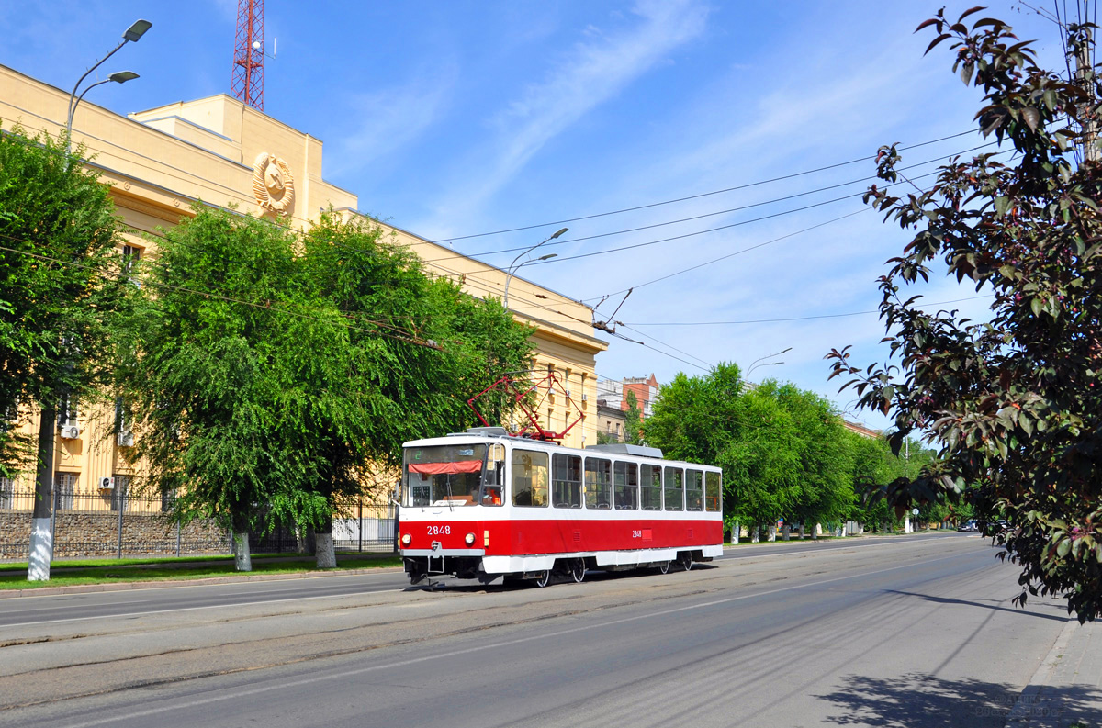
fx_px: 1099
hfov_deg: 53.3
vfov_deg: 36.7
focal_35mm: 36
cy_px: 364
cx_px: 551
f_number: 8
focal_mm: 24
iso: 200
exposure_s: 1/500
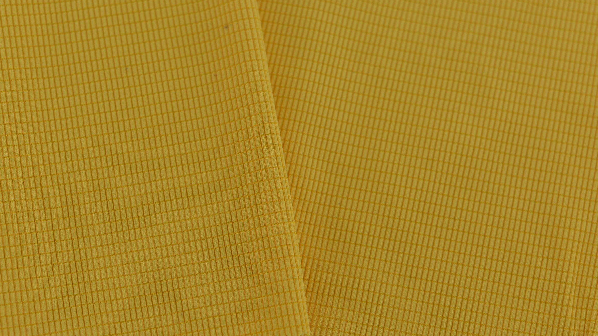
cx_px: 265
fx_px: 1062
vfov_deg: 18.0
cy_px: 145
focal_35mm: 67
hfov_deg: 31.4
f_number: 3.5
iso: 100
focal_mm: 50
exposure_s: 1/250
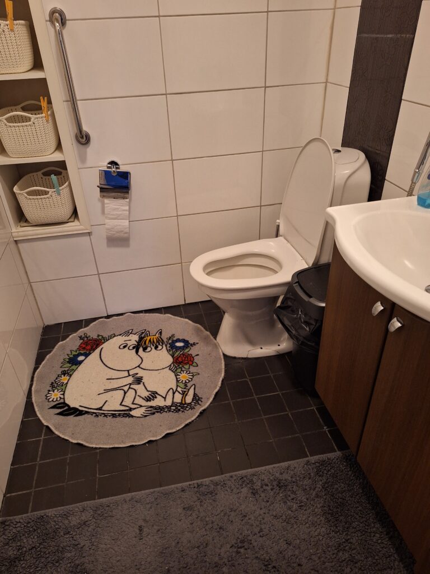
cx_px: 215
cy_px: 287
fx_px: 381
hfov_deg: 58.9
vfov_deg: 73.9
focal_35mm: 23
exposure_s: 1/24
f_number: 1.8
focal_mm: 5.54
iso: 320
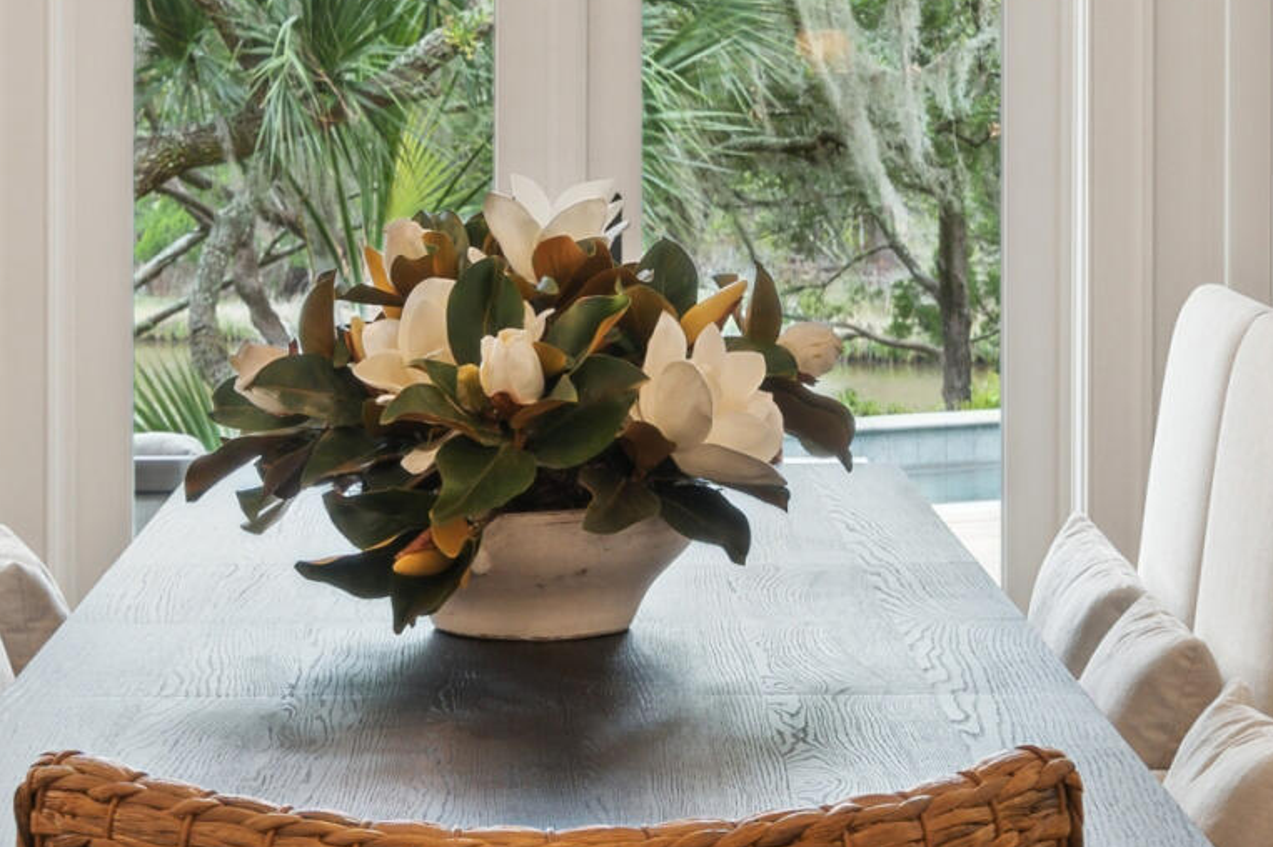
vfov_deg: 11.5
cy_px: 55
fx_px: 4171
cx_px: 554
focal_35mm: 118
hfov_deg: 17.3
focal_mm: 30
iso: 400
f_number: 7.1
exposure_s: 1/20
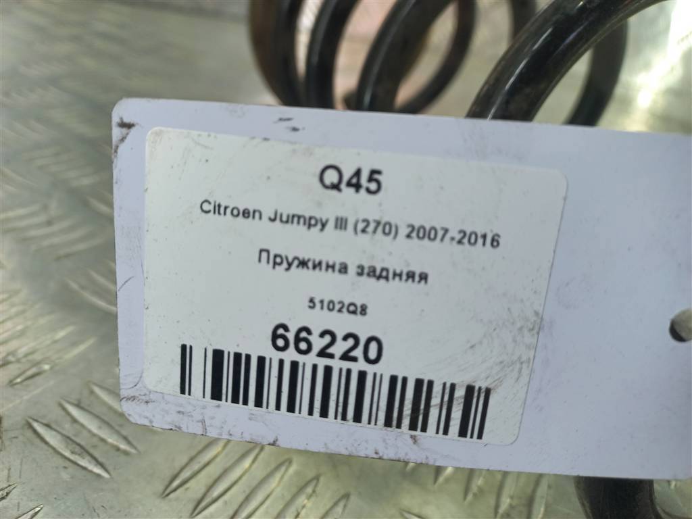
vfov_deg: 54.9
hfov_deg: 69.4
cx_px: 346
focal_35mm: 25
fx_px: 500
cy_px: 260
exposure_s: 1/50
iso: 40
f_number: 1.8
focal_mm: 4.6
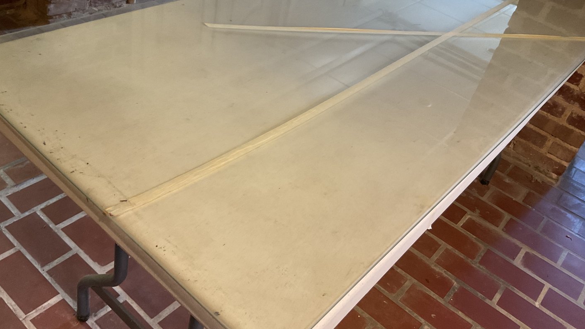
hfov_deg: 58.0
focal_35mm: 34
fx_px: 527
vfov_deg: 34.6
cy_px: 143
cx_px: 280
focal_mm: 3
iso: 200
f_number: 1.8
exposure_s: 1/40
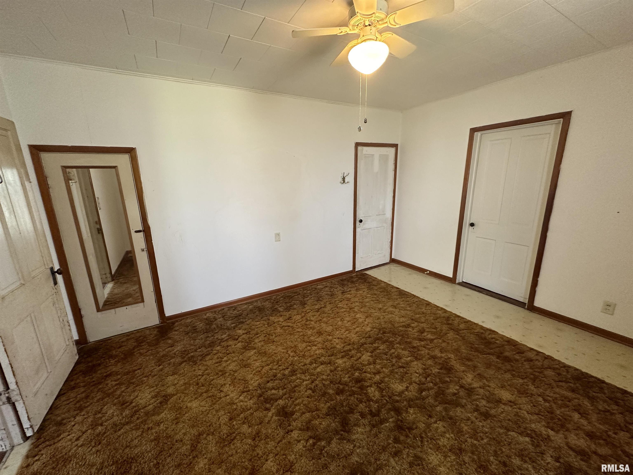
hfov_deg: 102.1
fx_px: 256
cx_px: 316
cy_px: 238
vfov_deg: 85.7
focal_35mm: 14
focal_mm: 2.22
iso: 320
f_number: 2.2
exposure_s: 1/60
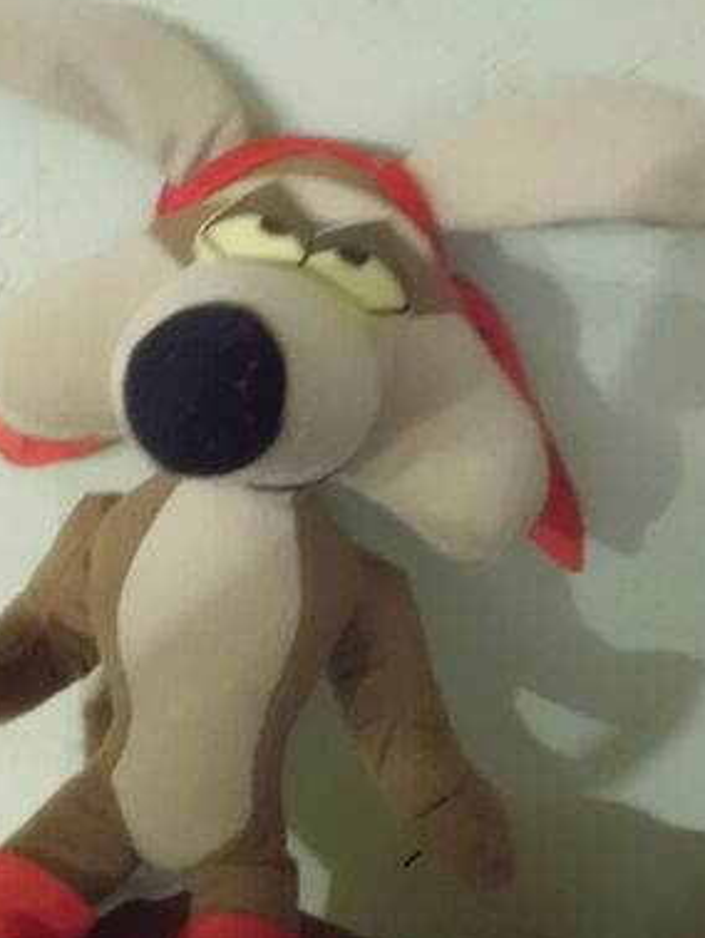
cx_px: 218
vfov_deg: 42.1
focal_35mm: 44
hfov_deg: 32.6
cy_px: 655
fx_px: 1193
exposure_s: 1/8
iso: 800
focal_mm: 4.6
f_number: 3.2
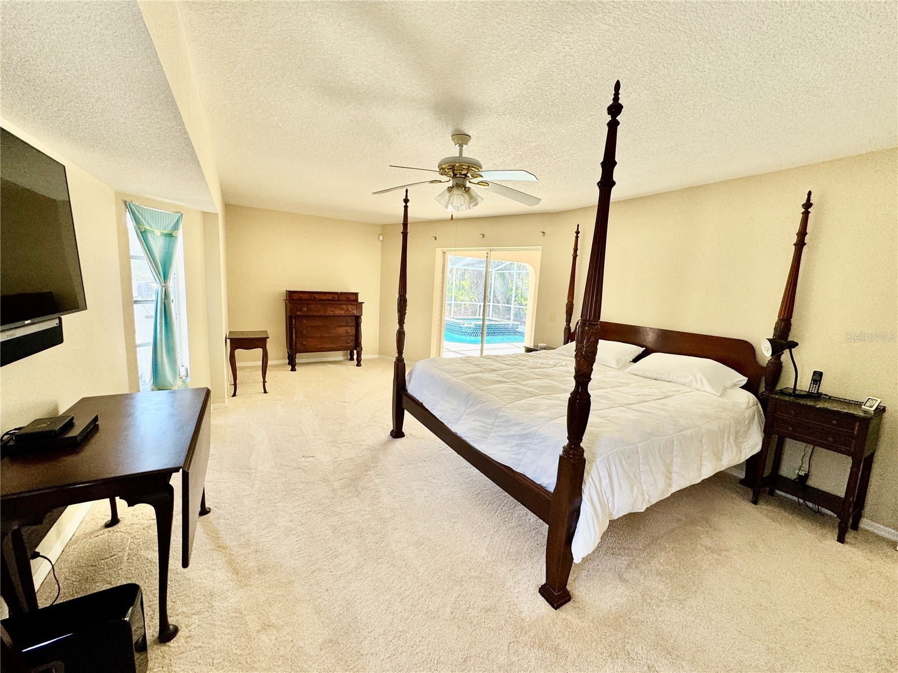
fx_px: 363
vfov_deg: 85.7
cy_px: 336
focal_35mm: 14
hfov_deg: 102.1
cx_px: 449
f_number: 2.2
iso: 125
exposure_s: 1/99
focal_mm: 2.22
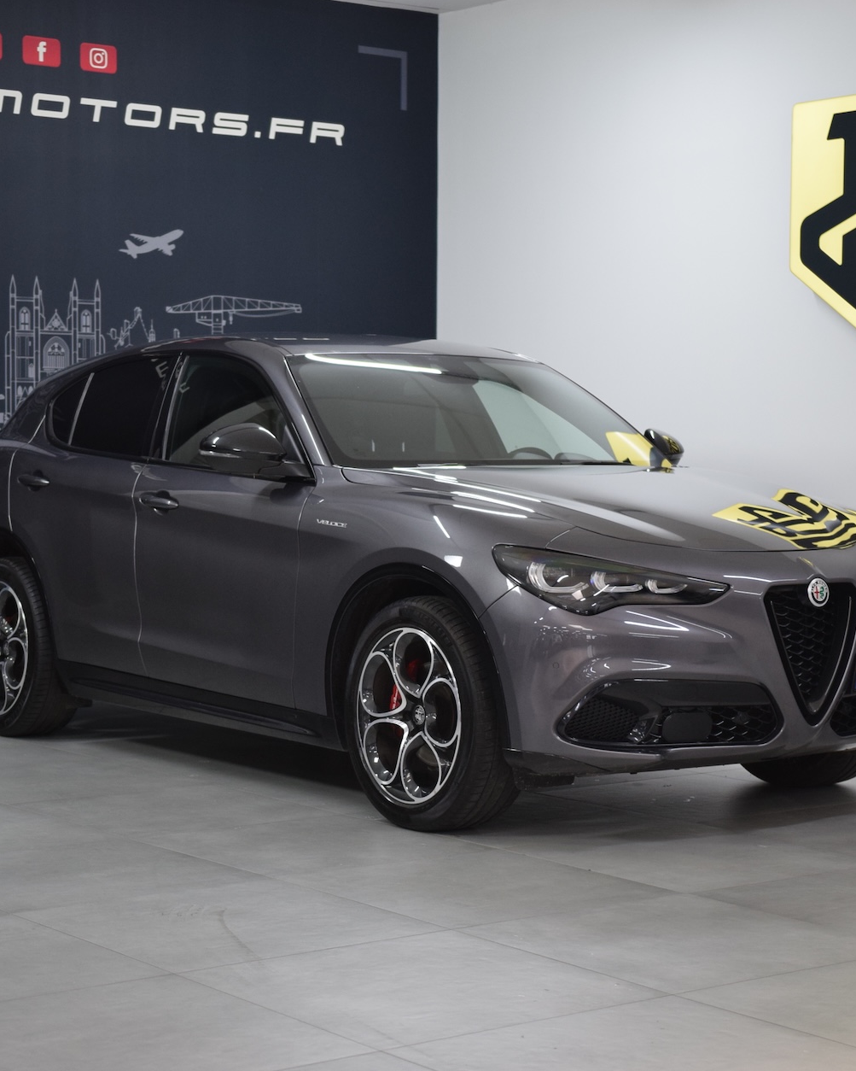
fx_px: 2366
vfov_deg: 25.5
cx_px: 414
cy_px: 541
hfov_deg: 20.5
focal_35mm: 75
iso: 640
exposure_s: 1/100
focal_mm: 35
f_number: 1.8
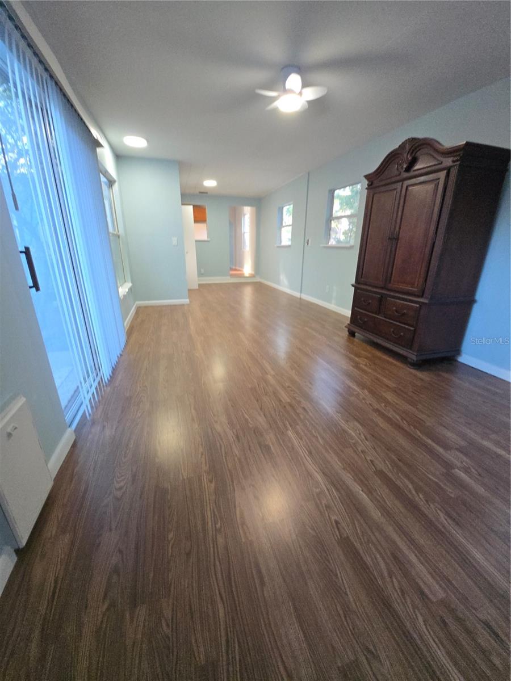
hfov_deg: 89.9
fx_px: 256
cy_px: 340
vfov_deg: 106.2
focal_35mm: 13
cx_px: 256
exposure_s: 1/60
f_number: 2.2
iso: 160
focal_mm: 1.7
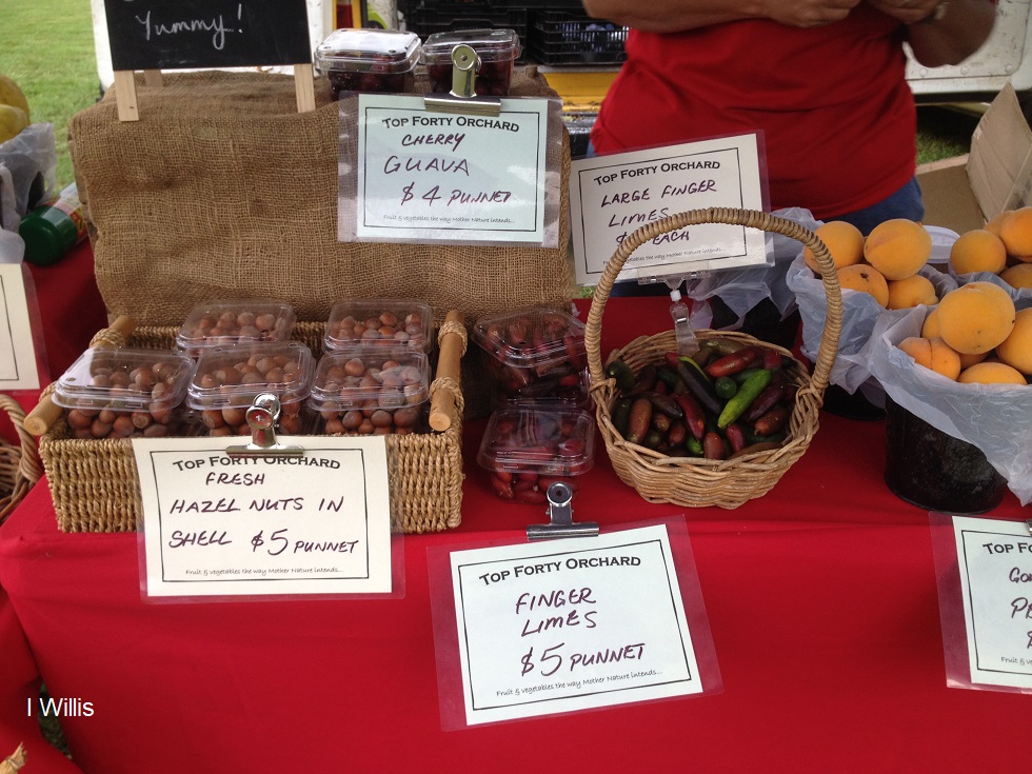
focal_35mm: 35
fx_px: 1043
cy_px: 387
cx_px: 516
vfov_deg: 40.7
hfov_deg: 52.6
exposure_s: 1/40
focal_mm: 4.28
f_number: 2.4
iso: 50
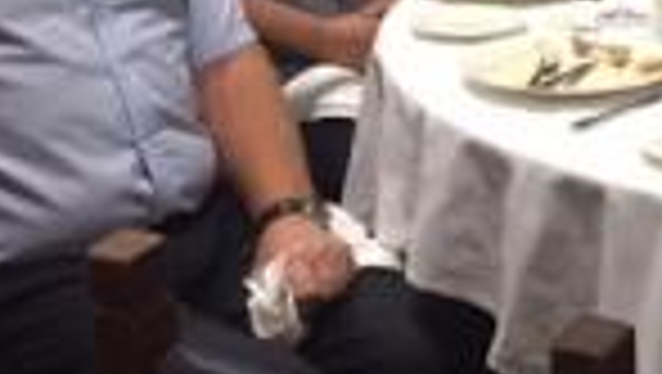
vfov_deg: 12.1
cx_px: 887
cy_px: -167
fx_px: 1687
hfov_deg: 20.1
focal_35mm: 96
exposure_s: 1/33
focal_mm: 4.15
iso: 250
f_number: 2.2
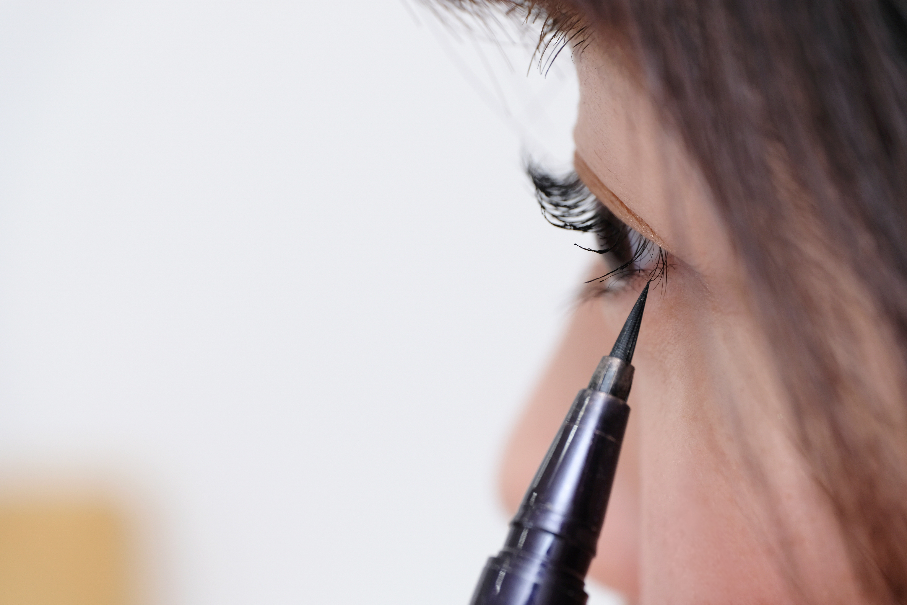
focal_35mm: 75
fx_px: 1889
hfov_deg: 27.0
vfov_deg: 18.2
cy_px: 302
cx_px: 454
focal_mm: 50
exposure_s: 1/60
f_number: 5.6
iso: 320
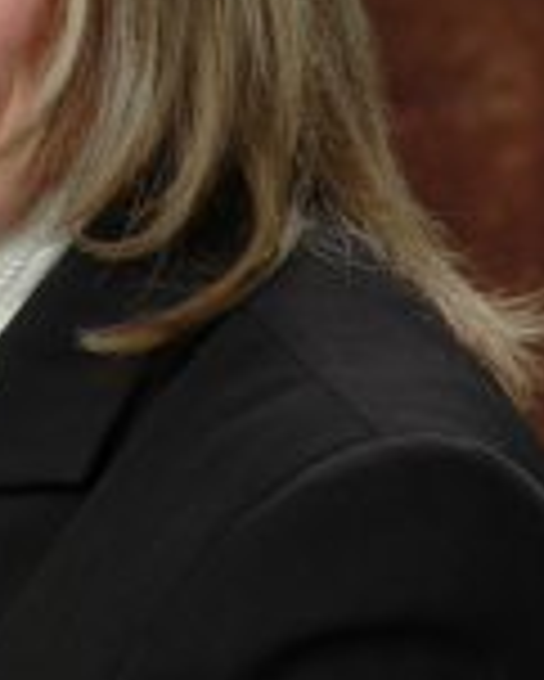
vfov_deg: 3.8
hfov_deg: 3.0
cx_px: -110
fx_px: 10274
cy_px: 185
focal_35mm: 511
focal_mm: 122
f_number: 9
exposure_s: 1/125
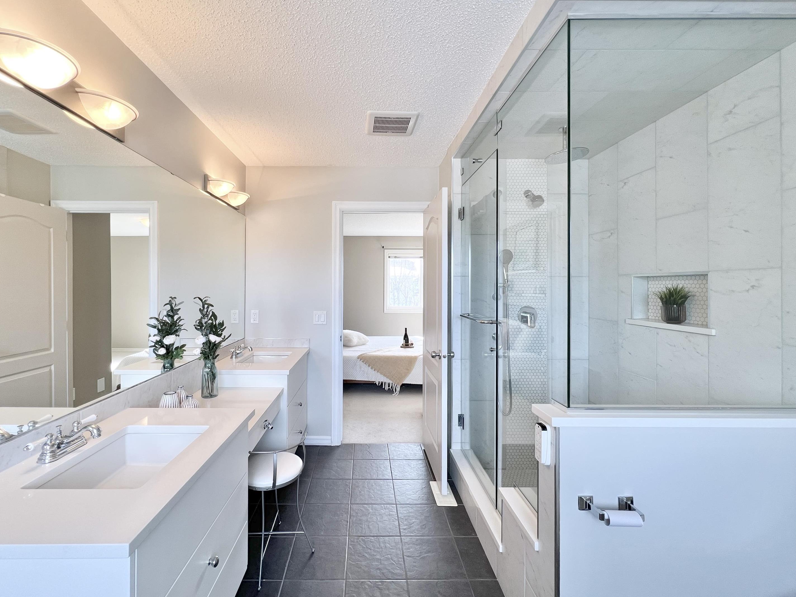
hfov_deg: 101.9
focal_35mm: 14
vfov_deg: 85.6
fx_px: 322
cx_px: 371
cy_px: 289
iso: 50
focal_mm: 1.57
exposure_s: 1/120
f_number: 1.8
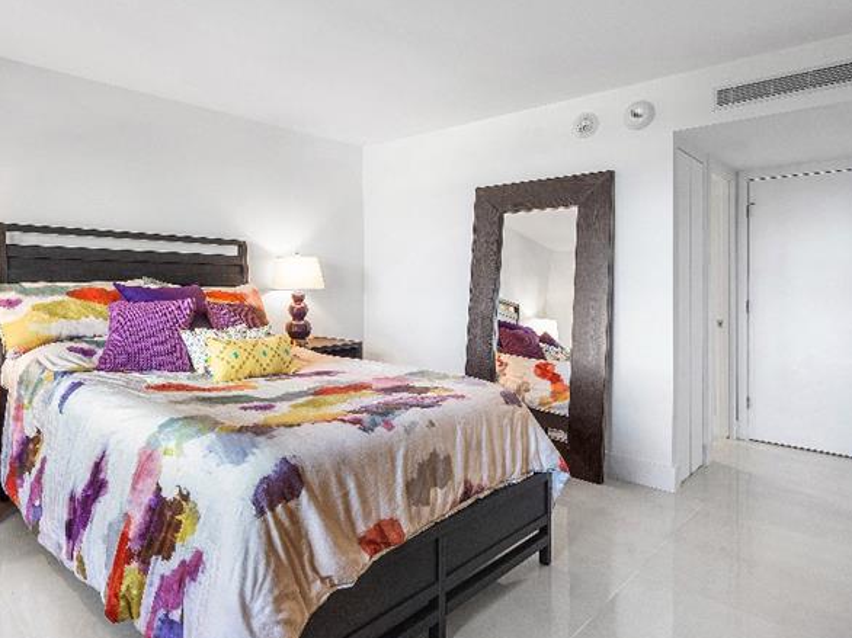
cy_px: 280
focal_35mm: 21
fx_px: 517
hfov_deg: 77.4
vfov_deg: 63.2
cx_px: 314
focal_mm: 16
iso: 160
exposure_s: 1/25
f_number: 8
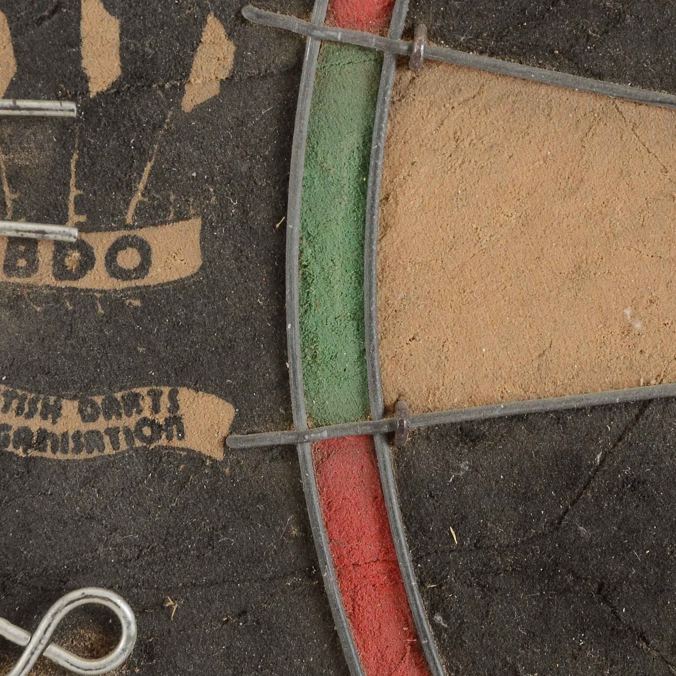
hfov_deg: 5.9
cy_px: 253
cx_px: 409
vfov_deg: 5.9
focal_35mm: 295
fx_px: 6516
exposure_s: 1/80
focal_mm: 105
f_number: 11
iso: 400
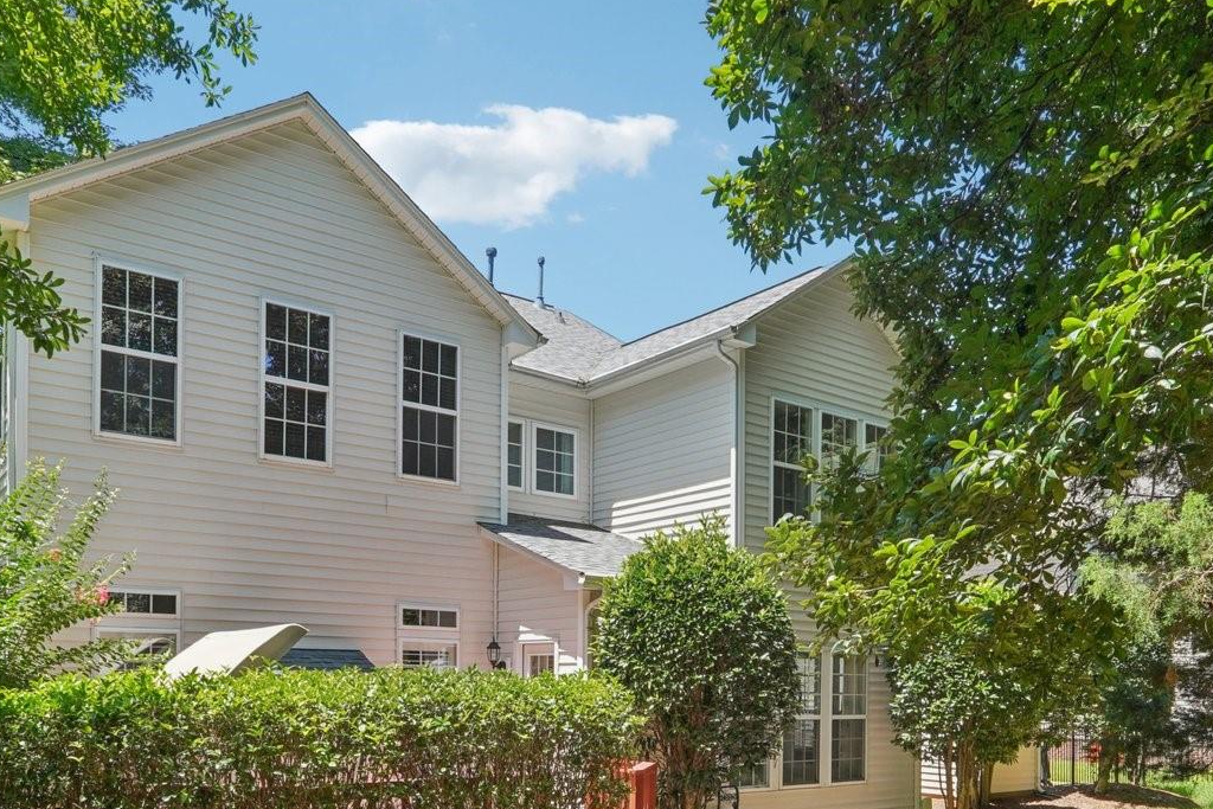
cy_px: 688
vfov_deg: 41.1
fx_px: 1011
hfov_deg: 61.9
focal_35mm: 30
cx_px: 612
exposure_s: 1/60
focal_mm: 10
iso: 100
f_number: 8
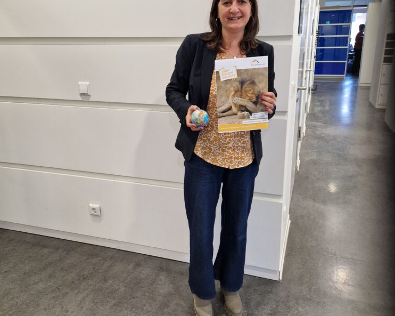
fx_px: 362
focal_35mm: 31
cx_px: 199
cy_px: 134
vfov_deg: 46.9
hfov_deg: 57.2
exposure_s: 1/100
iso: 250
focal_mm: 5.4
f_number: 1.8
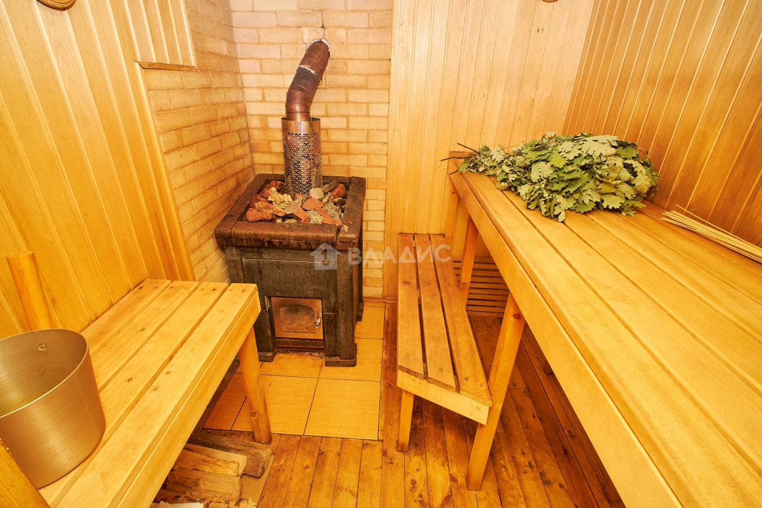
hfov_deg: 90.0
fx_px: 381
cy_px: 254
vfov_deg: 67.4
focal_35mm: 18
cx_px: 381
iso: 1600
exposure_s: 1/80
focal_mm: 12
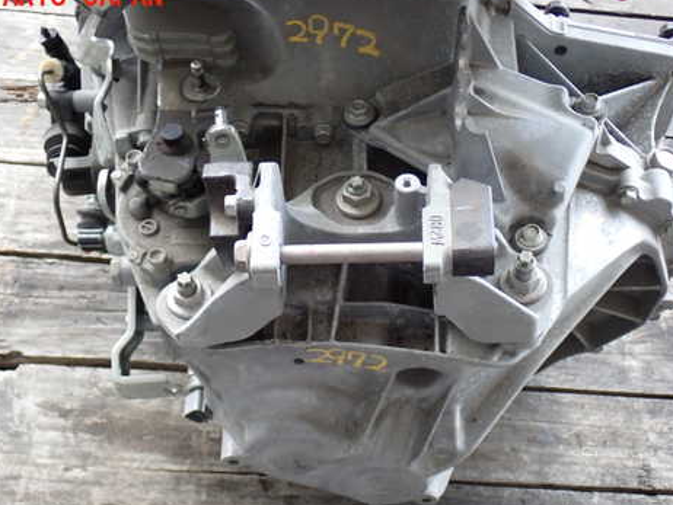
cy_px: 306
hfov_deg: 31.7
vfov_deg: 24.0
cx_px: 335
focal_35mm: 61
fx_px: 1187
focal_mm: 8.4
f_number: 3.1
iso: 200
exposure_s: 1/50
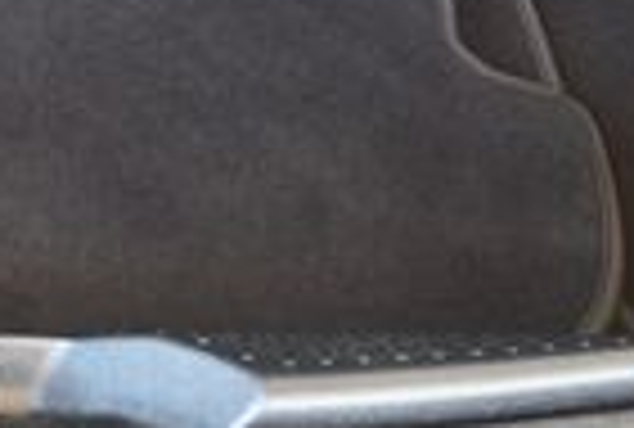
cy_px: -257
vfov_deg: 8.3
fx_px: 2880
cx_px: -94
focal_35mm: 163
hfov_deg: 12.3
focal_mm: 18
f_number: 3.5
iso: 1000
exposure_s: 1/125
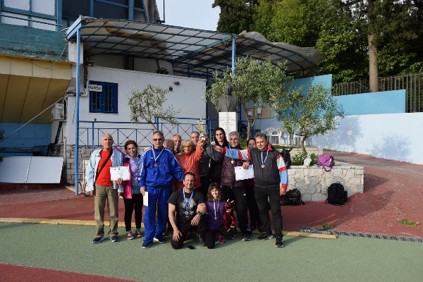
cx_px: 212
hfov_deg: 61.9
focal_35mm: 30
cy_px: 141
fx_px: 352
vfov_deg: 43.6
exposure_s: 1/250
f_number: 8
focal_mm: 20
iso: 200
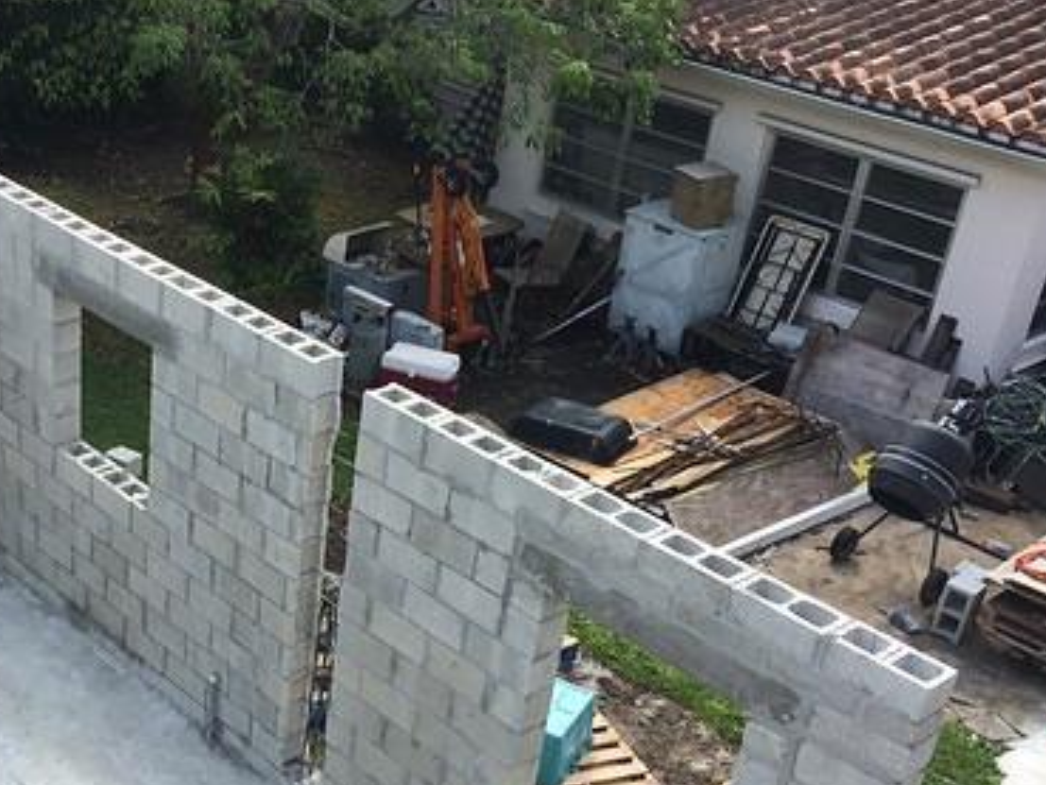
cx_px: 275
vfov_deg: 27.7
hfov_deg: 36.1
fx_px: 1572
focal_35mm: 52
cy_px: 578
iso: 32
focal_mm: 4.12
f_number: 2.2
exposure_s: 1/977
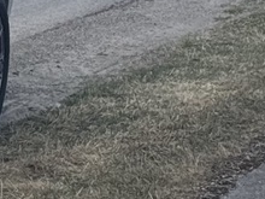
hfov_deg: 5.8
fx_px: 2404
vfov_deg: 4.7
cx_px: -559
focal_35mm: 314
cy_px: -106
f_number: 1.78
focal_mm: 6.76
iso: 64
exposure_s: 1/3096
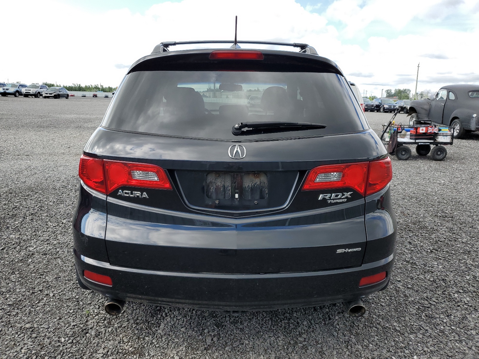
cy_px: 180
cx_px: 240
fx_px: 360
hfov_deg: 67.3
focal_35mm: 26
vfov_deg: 53.1
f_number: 1.5
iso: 50
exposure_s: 1/1250
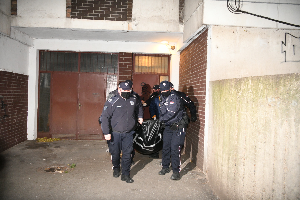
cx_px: 150
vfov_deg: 38.9
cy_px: 100
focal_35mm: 34
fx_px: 283
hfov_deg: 55.8
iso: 5000
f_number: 3.5
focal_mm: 34
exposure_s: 1/60
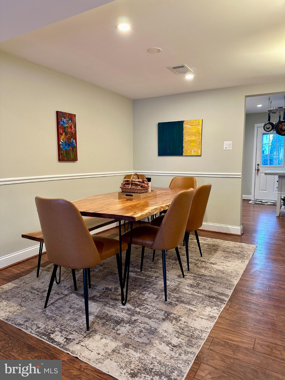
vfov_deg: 71.6
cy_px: 190
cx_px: 142
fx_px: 263
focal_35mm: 24
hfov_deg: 56.8
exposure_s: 1/60
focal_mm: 6.86
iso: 200
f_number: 1.78
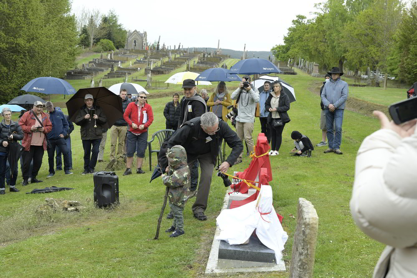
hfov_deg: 39.6
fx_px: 579
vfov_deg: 27.0
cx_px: 208
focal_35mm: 50
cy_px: 139
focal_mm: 50
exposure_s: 1/320
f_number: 9
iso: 800
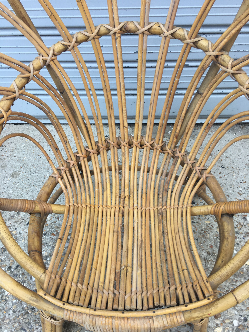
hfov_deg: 48.2
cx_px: 124
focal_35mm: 29
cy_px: 166
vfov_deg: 61.7
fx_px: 278
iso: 25
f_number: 2.2
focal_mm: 4.15
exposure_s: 1/100
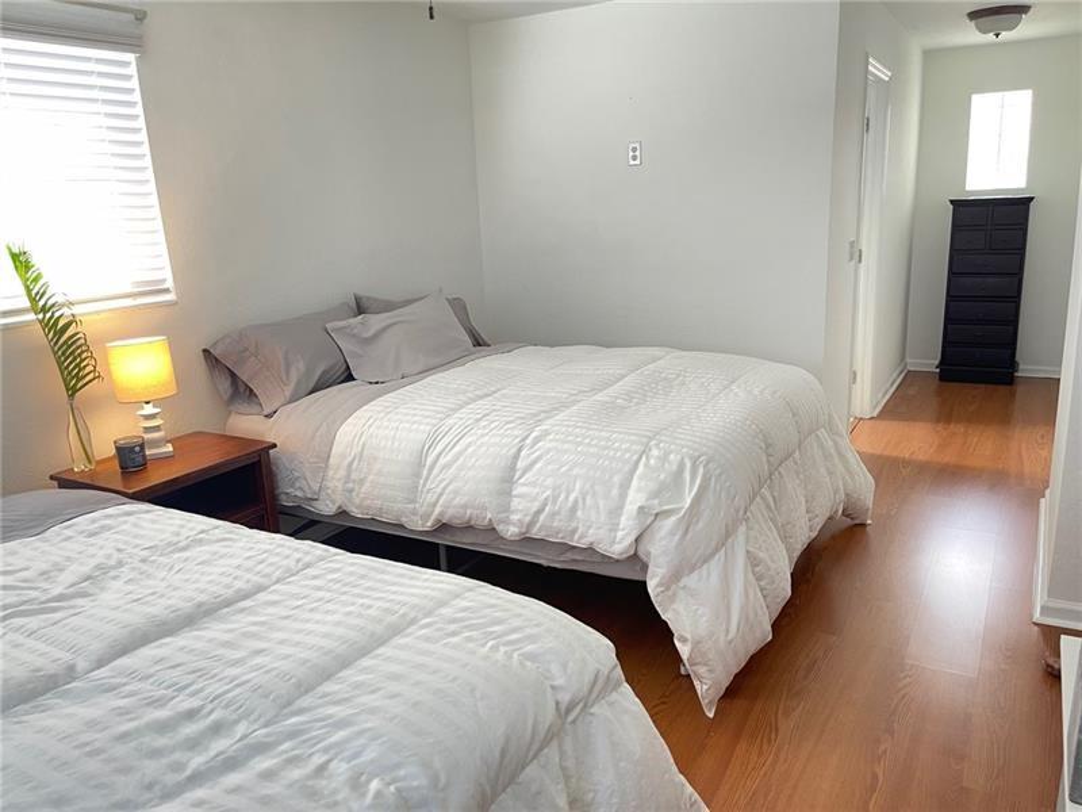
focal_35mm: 26
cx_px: 541
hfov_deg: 67.3
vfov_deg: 53.1
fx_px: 813
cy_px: 406
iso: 200
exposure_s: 1/60
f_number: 1.6
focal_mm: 5.1
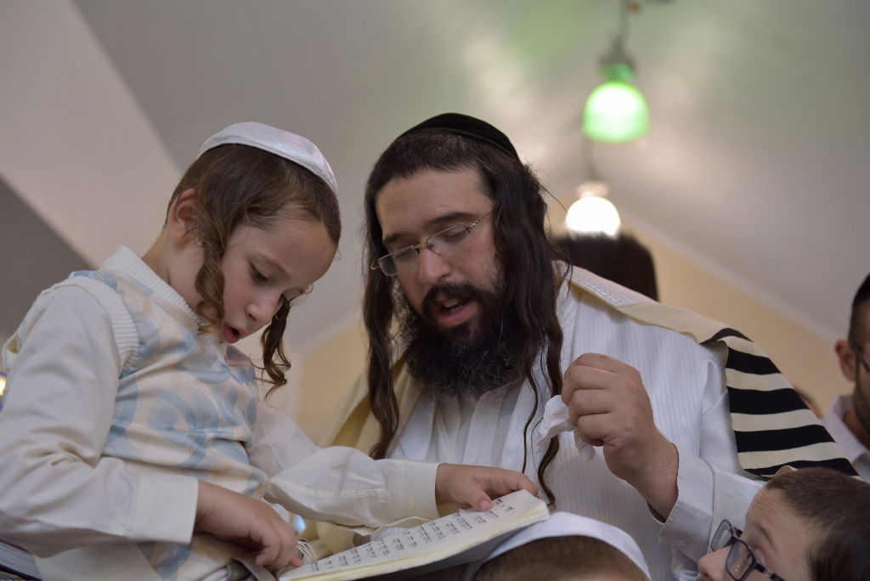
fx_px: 1354
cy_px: 290
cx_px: 435
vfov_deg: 24.2
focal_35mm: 56
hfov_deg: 35.6
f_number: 3.5
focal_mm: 56
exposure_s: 1/250
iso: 1000
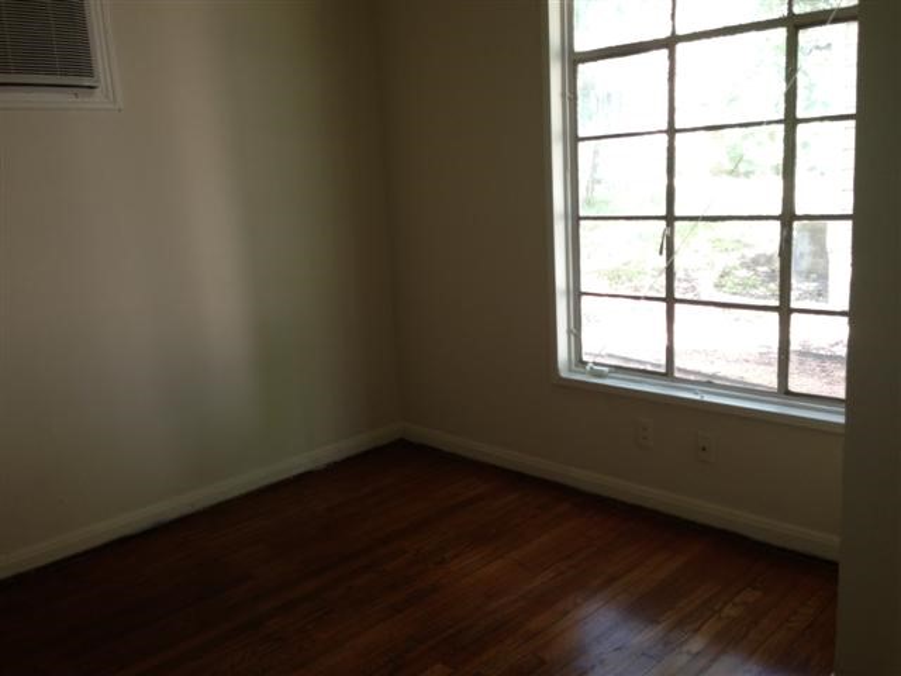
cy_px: 338
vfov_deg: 42.9
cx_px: 450
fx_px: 859
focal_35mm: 33
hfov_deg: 55.4
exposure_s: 1/20
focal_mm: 4.13
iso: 64
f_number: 2.4
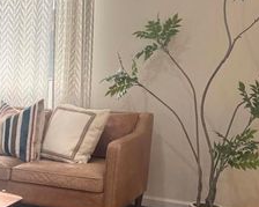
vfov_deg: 24.3
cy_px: 160
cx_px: -80
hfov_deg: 26.0
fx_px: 475
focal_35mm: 62
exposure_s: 1/120
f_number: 1.78
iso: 64
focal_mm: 6.76
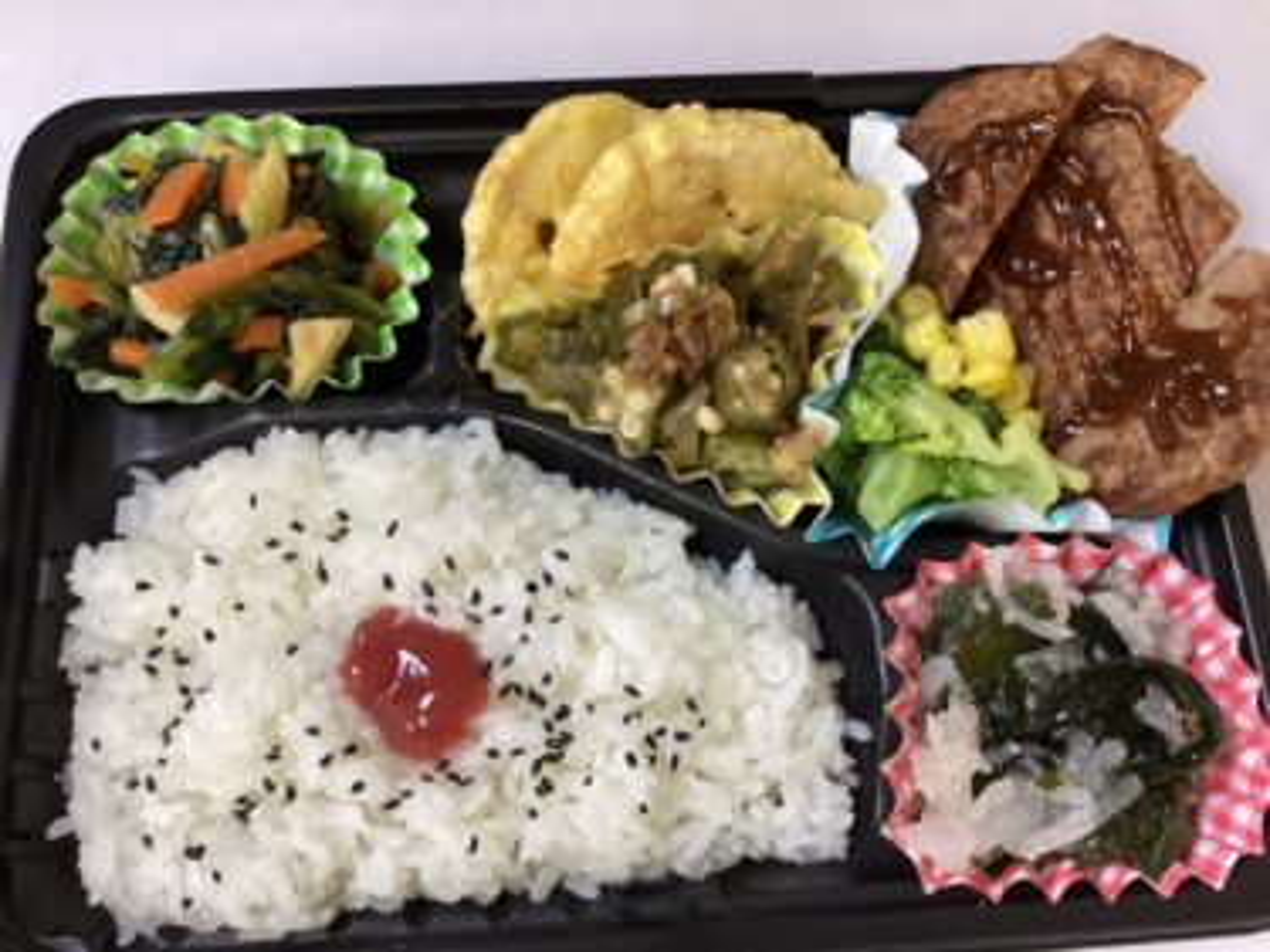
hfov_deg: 58.4
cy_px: 476
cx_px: 635
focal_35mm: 31
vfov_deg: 45.4
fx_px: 1137
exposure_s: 1/60
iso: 200
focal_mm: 3.3
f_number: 2.4
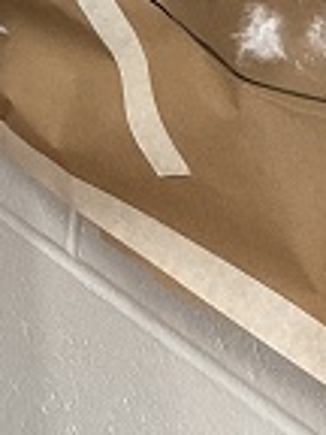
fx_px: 1683
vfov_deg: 14.1
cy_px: -154
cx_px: -193
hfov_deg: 10.6
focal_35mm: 134
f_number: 1.8
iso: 320
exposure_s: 1/30
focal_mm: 3
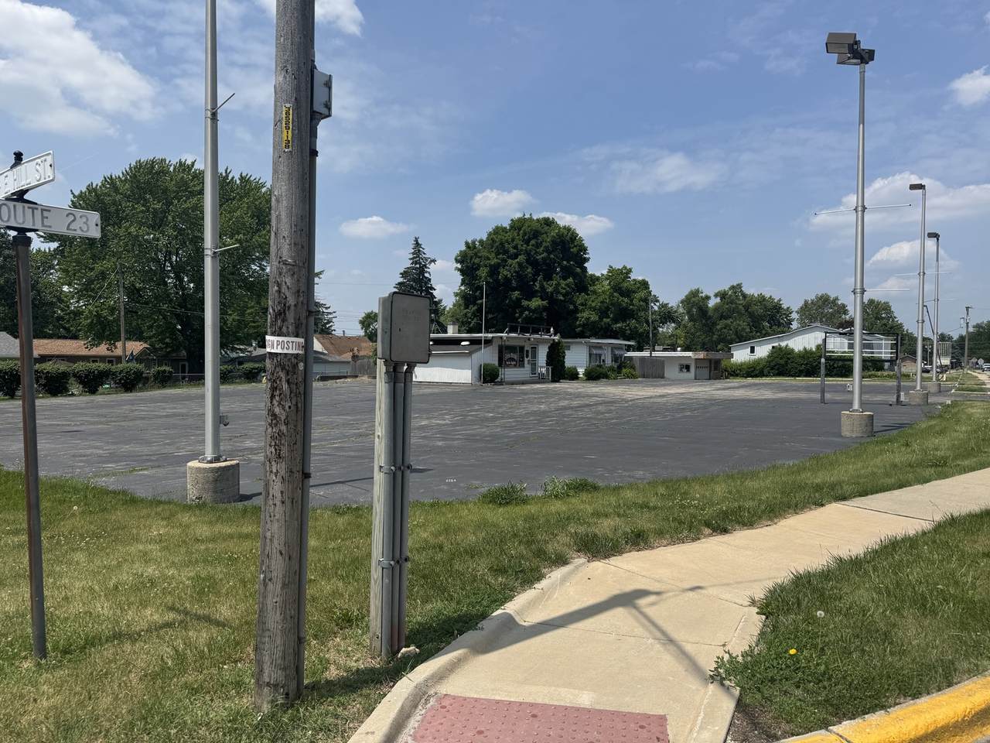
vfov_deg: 56.8
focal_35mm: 24
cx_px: 495
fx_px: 686
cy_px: 372
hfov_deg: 71.6
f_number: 1.78
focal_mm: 6.76
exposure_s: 1/7092
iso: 80
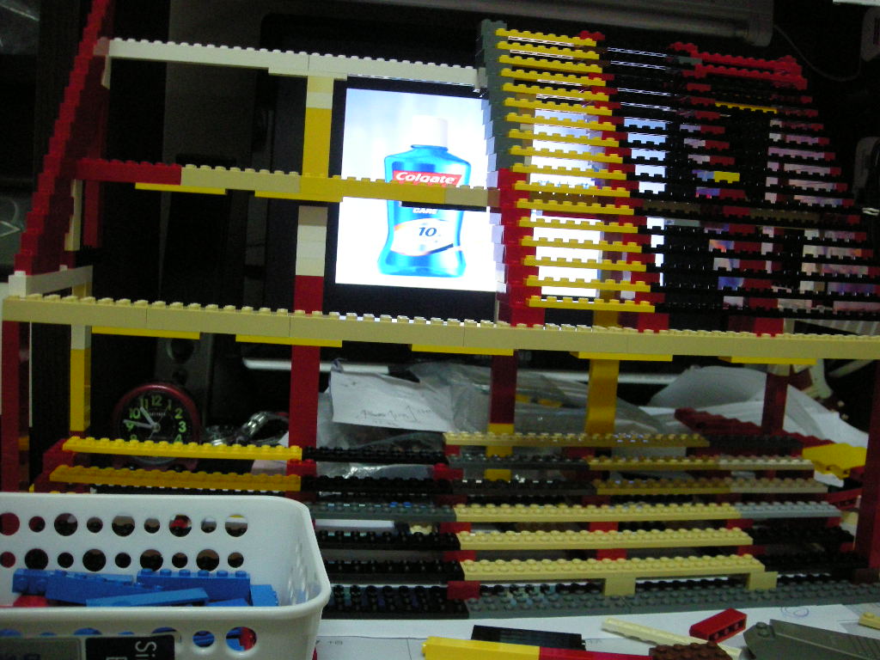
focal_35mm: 35
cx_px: 440
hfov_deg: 52.6
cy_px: 330
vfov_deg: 40.7
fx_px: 890
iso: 400
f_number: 2.8
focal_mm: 5.7
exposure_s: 1/22.8
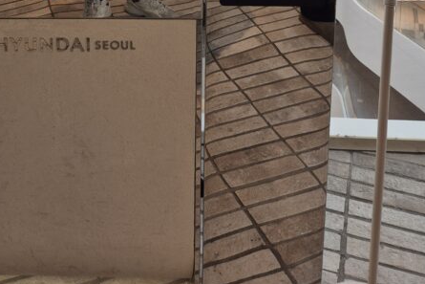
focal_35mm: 55
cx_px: 128
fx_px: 649
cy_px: -171
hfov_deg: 35.7
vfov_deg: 20.2
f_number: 1.8
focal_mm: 5.4
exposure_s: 1/120
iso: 25
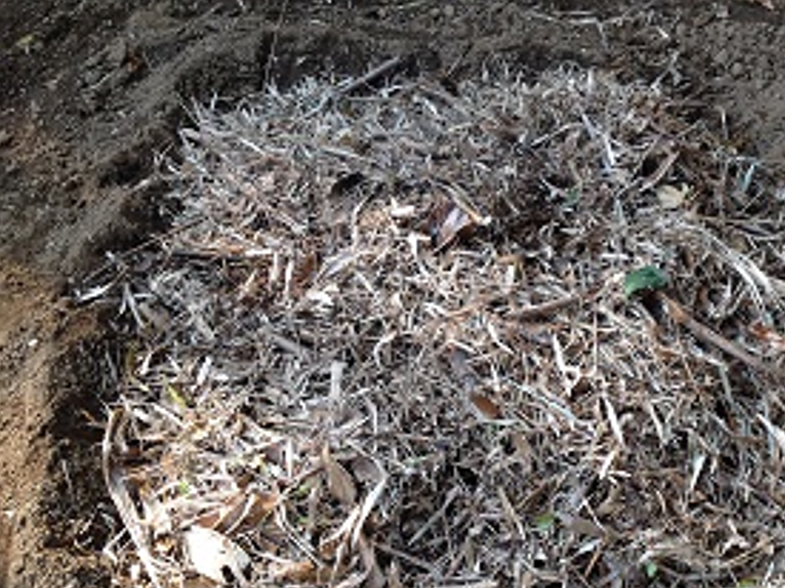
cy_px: 363
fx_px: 1156
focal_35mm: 51
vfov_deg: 28.4
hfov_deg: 37.1
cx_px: 517
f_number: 2.4
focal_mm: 4.28
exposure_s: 1/214
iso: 50
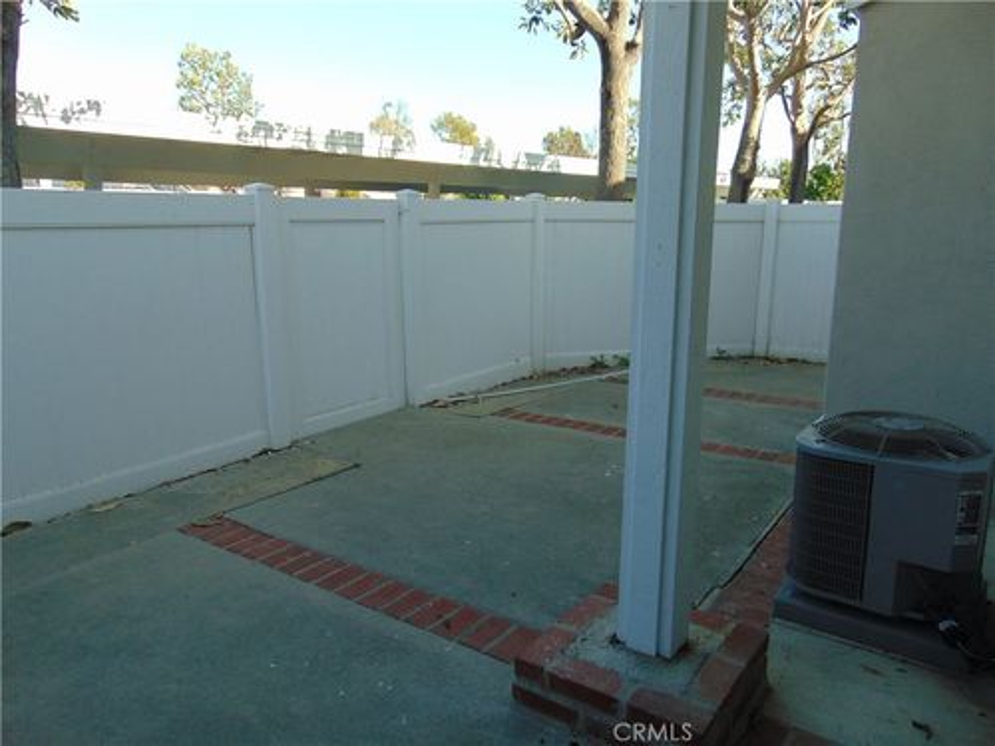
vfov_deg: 54.9
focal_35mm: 25
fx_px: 719
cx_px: 498
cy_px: 373
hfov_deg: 69.4
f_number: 3
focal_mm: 4.5
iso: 80
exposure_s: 1/400
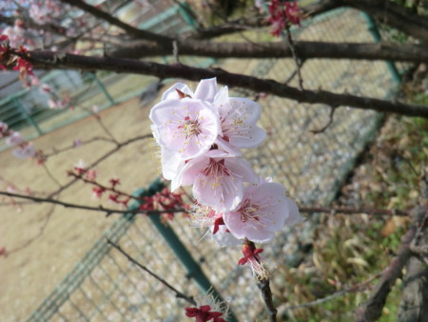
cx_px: 214
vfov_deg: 30.9
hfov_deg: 40.4
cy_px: 161
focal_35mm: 47
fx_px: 581
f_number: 4
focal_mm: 8.4
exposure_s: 1/640
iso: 80
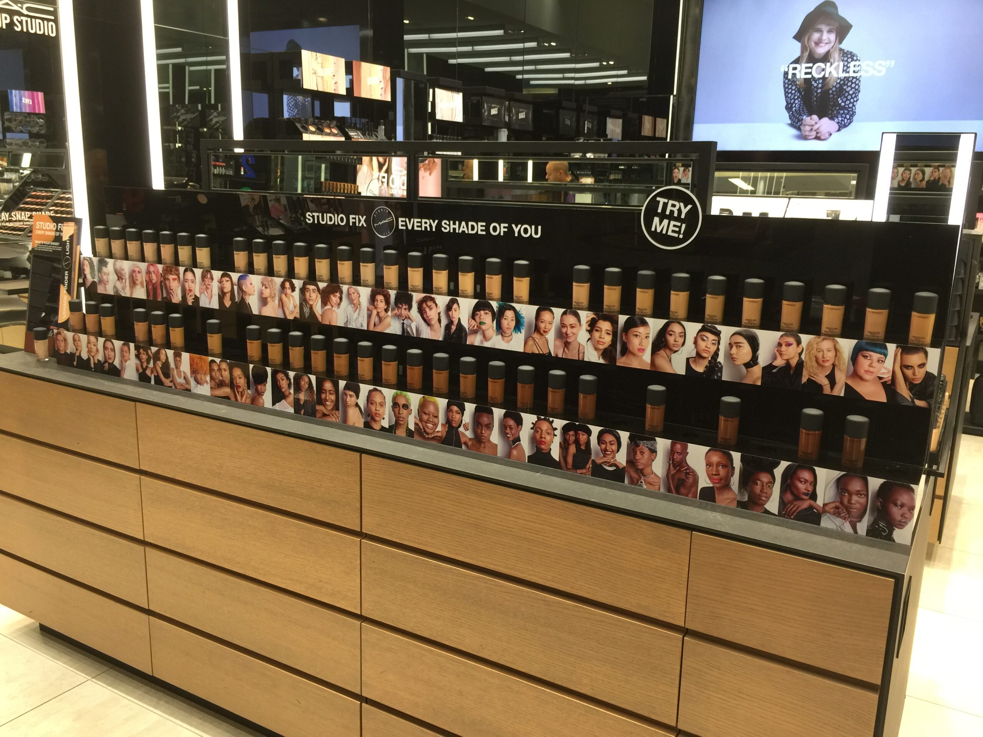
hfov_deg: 61.7
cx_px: 492
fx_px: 824
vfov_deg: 48.2
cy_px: 368
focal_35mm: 29
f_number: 2.2
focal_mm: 4.15
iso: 40
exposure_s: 1/33
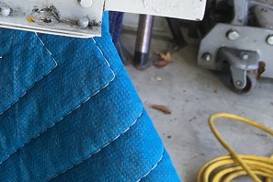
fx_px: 789
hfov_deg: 17.3
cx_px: -159
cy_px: -92
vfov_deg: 12.5
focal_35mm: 104
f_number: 2.2
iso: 25
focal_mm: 4.15
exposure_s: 1/120
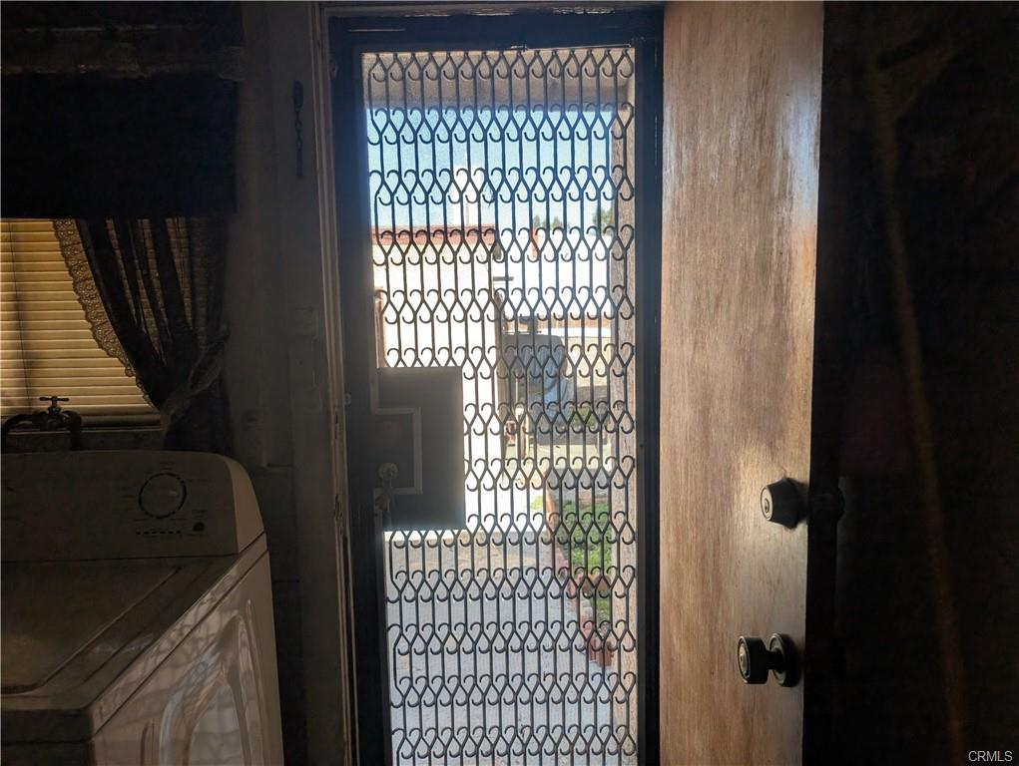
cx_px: 510
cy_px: 383
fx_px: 707
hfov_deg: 71.5
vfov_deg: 56.9
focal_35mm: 24
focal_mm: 6.9
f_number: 1.68
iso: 20
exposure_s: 1/148
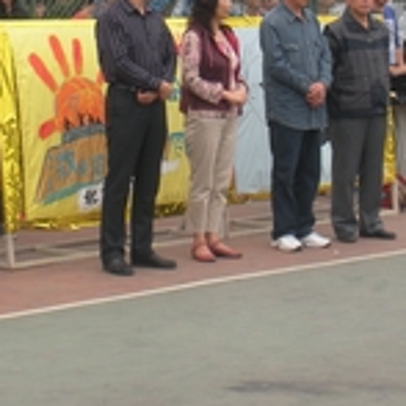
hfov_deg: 13.8
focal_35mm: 126
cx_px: 108
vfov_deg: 13.7
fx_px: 1672
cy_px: 54
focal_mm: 9.1
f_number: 4.4
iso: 77
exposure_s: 1/59.7
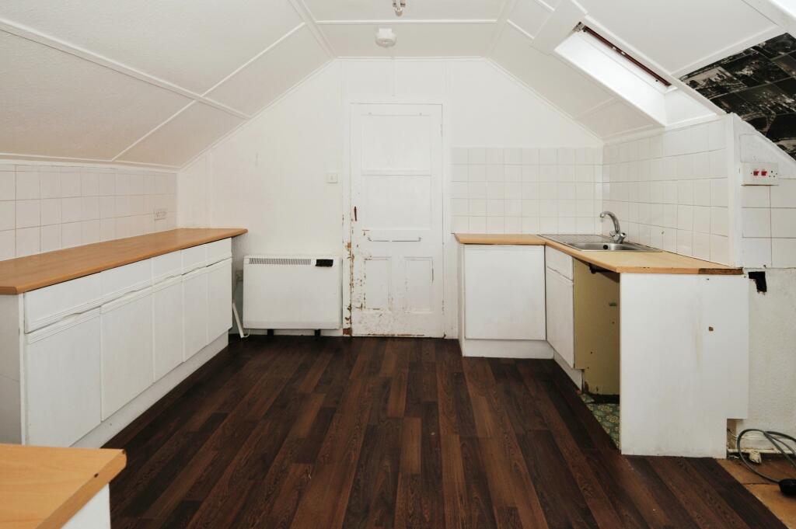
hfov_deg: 90.0
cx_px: 398
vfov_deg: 67.3
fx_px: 398
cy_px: 264
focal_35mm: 18
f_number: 7.1
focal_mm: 12
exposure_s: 1/20
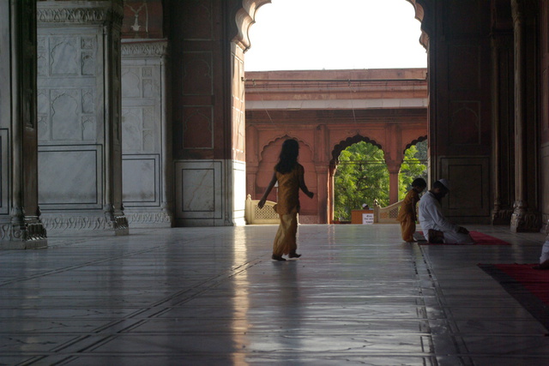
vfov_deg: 16.6
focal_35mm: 82
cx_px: 274
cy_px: 183
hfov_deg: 24.6
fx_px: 1258
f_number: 8
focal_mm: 55
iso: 800
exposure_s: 1/125
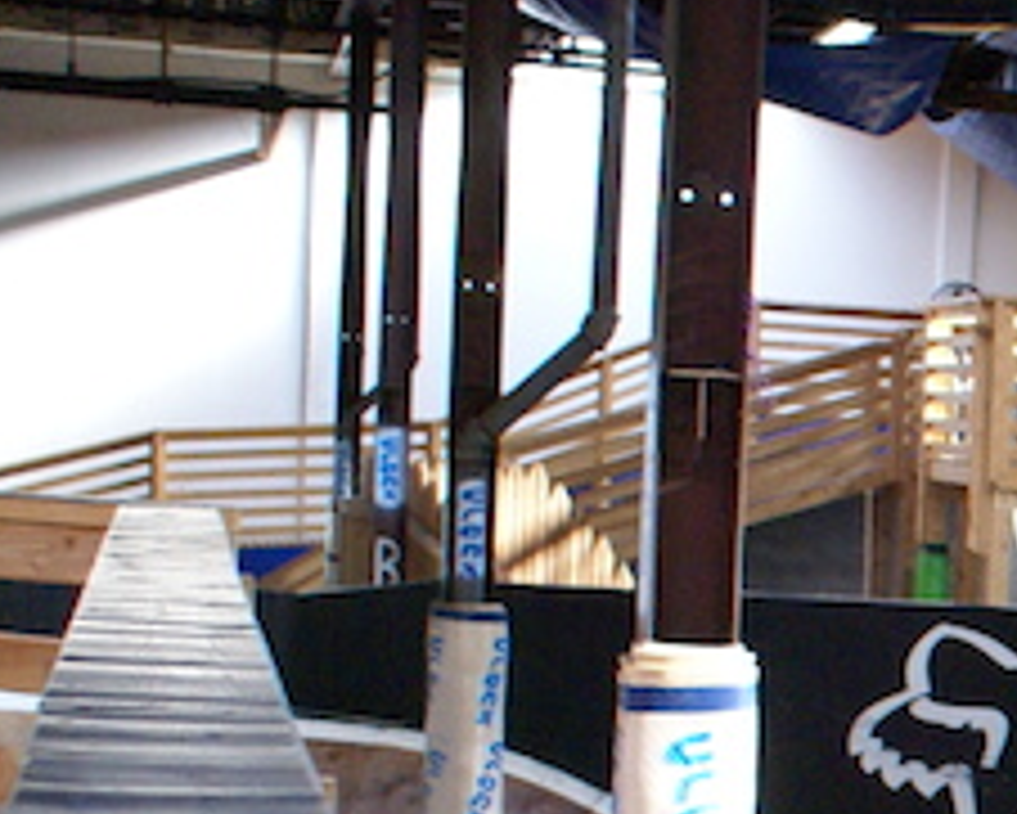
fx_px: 3463
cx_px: 1962
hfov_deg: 14.3
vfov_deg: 13.2
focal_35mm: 115
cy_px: 821
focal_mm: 18
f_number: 3.5
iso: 640
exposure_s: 1/125
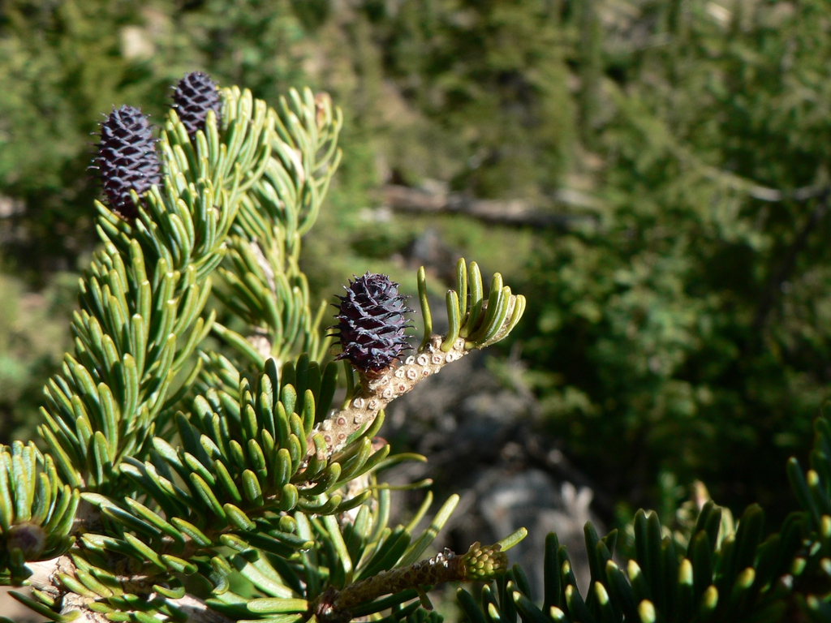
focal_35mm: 36
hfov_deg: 51.4
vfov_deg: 39.7
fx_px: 864
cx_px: 416
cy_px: 312
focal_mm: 6
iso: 80
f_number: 4
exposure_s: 1/400
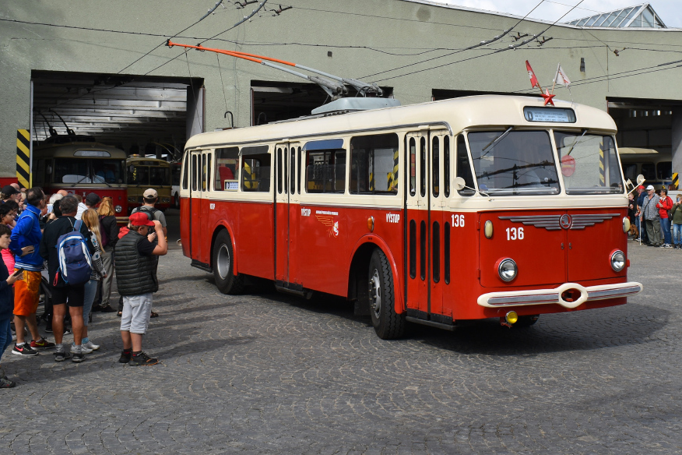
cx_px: 402
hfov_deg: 40.2
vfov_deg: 27.3
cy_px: 132
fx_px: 928
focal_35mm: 49
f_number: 9
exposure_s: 1/320
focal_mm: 22
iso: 200
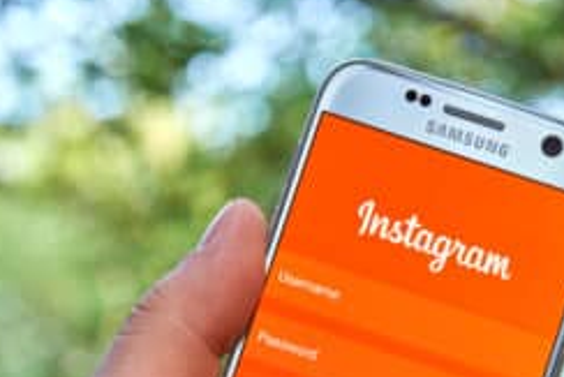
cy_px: 247
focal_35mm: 120
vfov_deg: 11.4
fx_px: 1881
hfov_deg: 16.9
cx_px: 435
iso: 200
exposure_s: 1/125
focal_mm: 50
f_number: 4
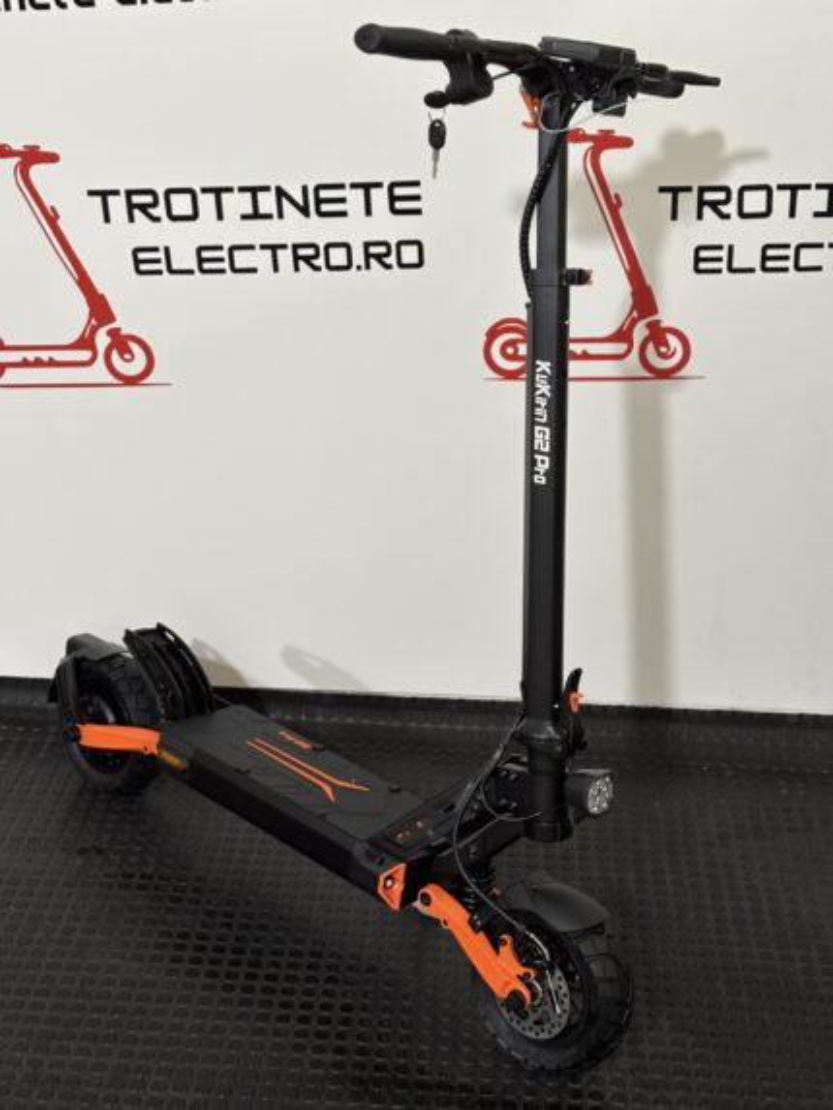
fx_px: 1668
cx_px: 416
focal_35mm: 52
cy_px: 555
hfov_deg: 28.0
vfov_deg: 36.8
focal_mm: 5.96
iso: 160
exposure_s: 1/33
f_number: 1.6
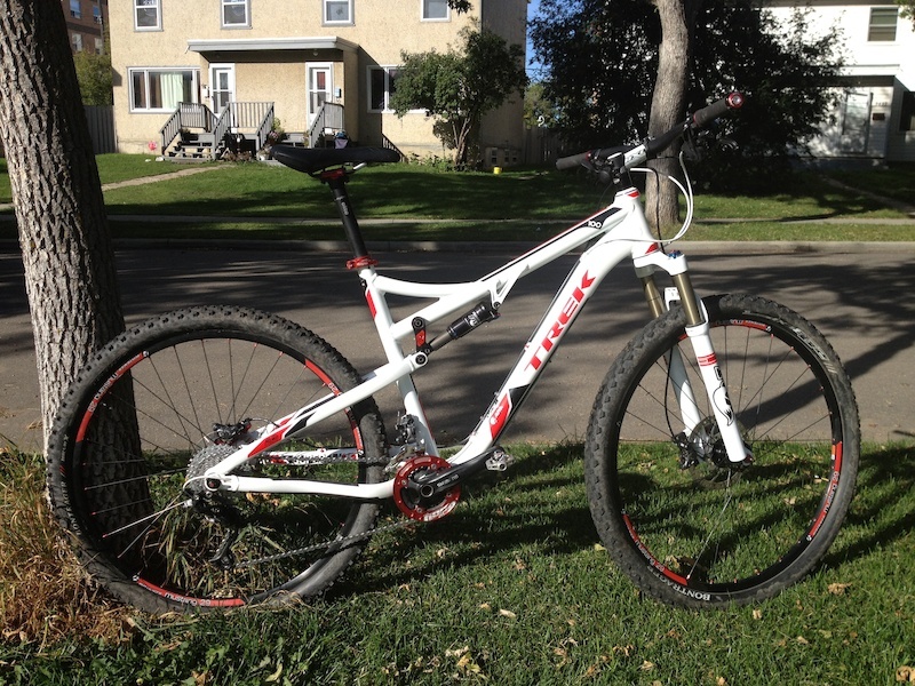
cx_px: 458
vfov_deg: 40.7
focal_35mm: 35
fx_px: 925
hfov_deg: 52.6
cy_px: 343
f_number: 2.4
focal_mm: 4.28
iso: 64
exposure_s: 1/1314
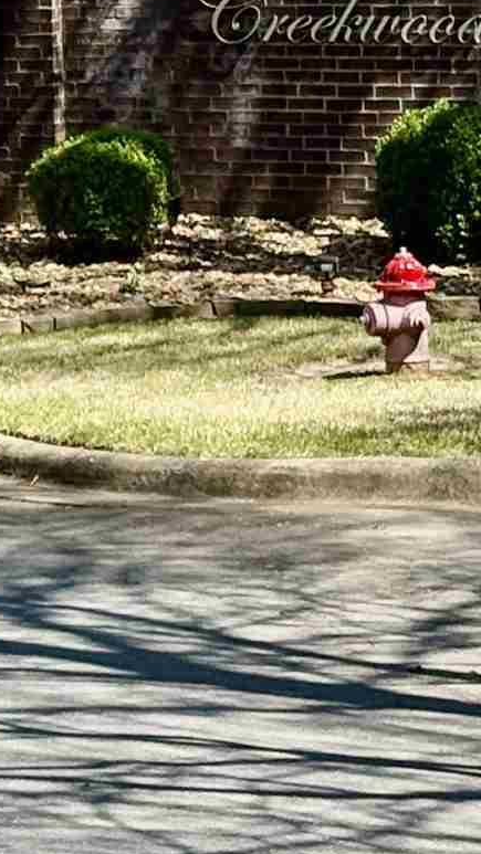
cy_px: 88
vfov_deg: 9.5
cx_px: -864
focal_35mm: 225
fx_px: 5100
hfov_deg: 5.2
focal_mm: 5.96
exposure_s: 1/2364
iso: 40
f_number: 1.6
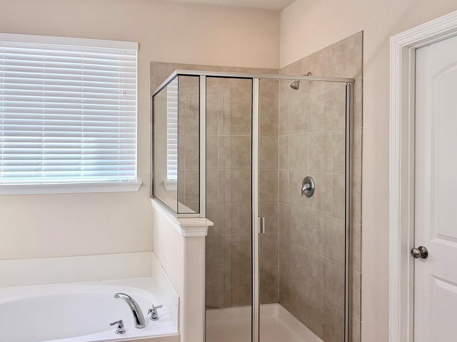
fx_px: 370
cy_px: 153
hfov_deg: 63.1
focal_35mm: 28
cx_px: 193
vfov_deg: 49.6
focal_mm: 6.76
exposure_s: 1/199
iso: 200
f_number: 1.78
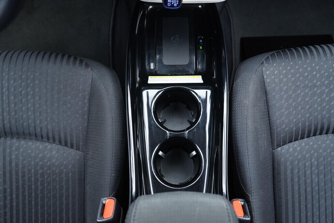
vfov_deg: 36.9
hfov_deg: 53.1
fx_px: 334
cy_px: 112
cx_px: 167
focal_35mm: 36
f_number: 2.8
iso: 640
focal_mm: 24
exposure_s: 1/40
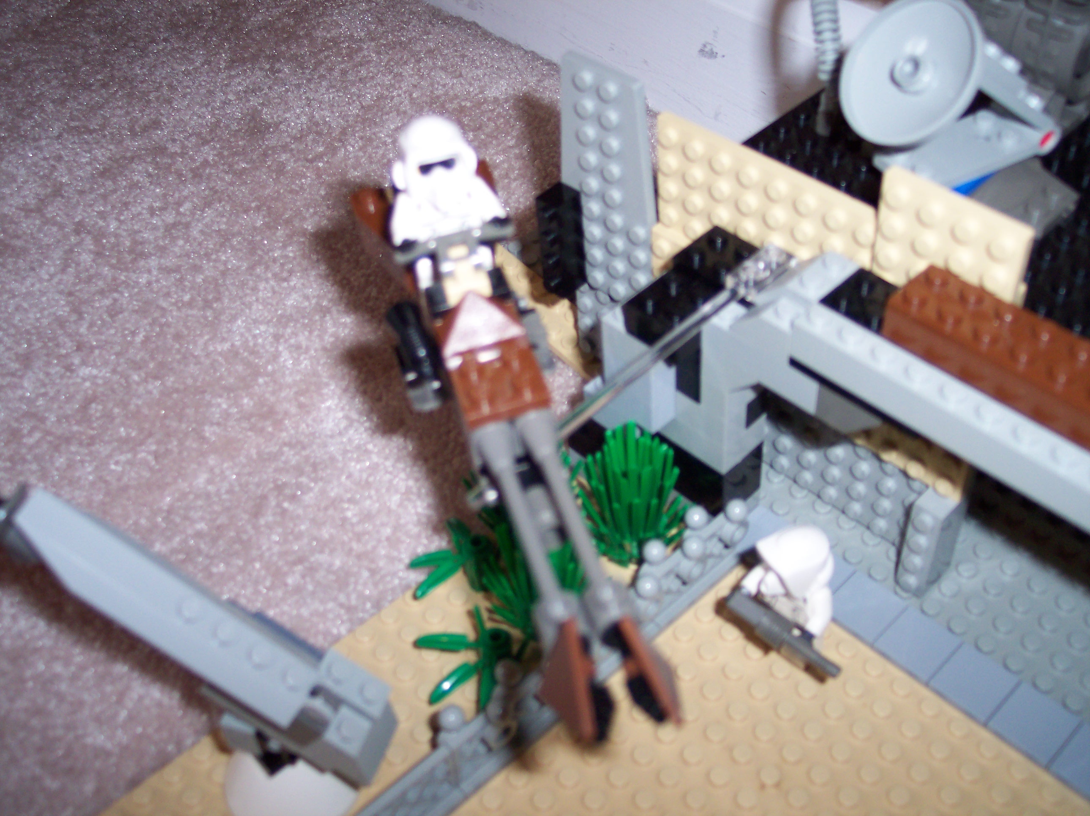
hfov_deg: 49.0
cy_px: 408
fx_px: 1196
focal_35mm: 38
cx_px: 545
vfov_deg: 37.7
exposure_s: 1/30
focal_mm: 8
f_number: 2.8
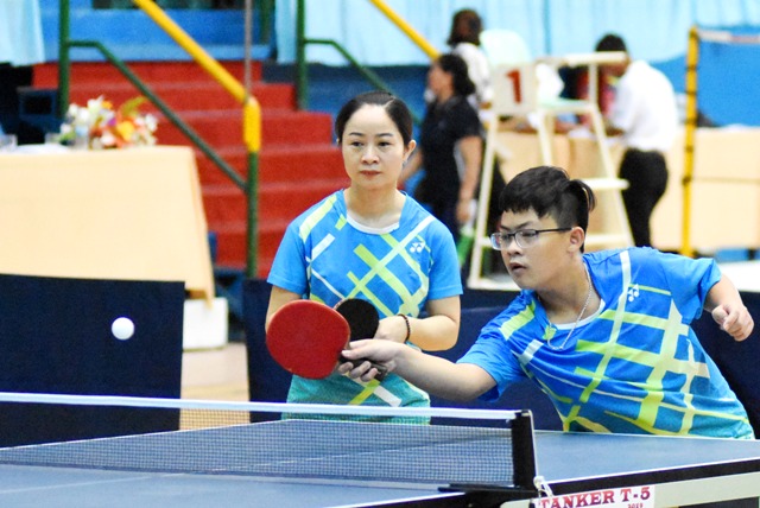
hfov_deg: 13.0
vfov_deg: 8.7
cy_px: 254
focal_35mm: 158
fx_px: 3328
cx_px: 380
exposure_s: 1/1600
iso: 12800
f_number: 2.8
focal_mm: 105
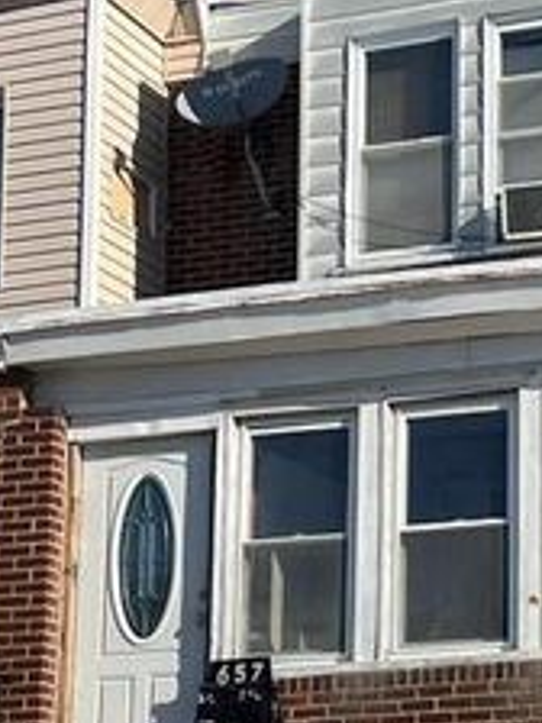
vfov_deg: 28.0
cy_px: 483
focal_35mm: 69
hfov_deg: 21.0
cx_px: 455
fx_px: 1440
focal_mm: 5.7
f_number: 1.5
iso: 50
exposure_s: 1/5882
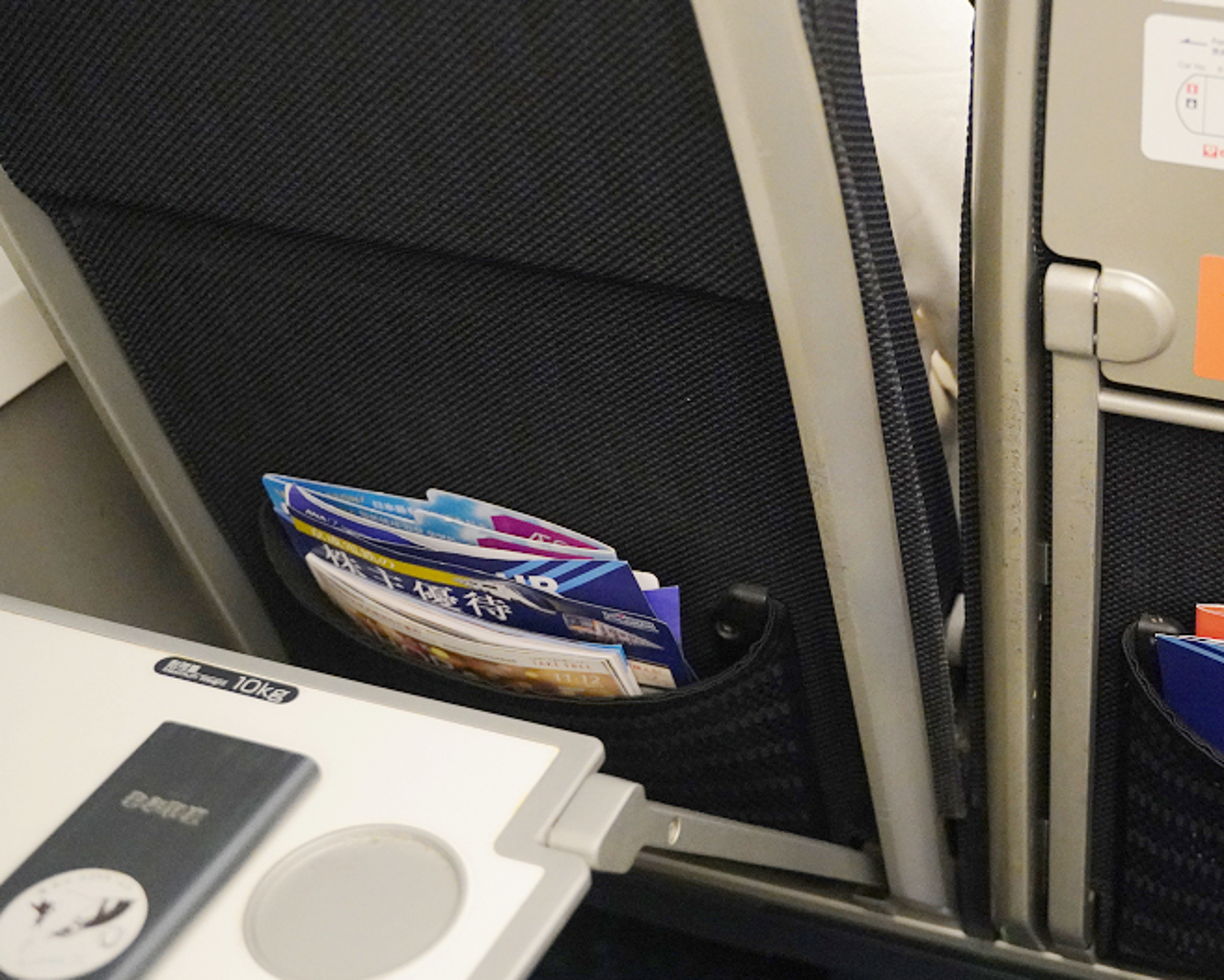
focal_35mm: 48
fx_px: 1739
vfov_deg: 31.3
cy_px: 376
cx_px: 978
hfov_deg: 37.4
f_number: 2.8
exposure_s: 1/160
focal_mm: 28
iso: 8000
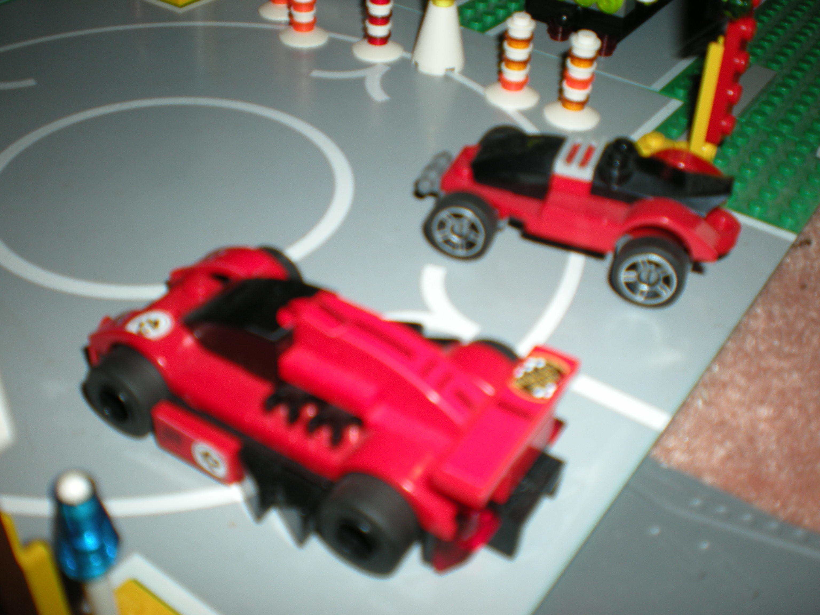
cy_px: 308
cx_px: 410
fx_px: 900
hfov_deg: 49.0
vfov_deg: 37.7
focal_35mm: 38
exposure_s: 1/60
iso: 64
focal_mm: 6.3
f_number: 3.1
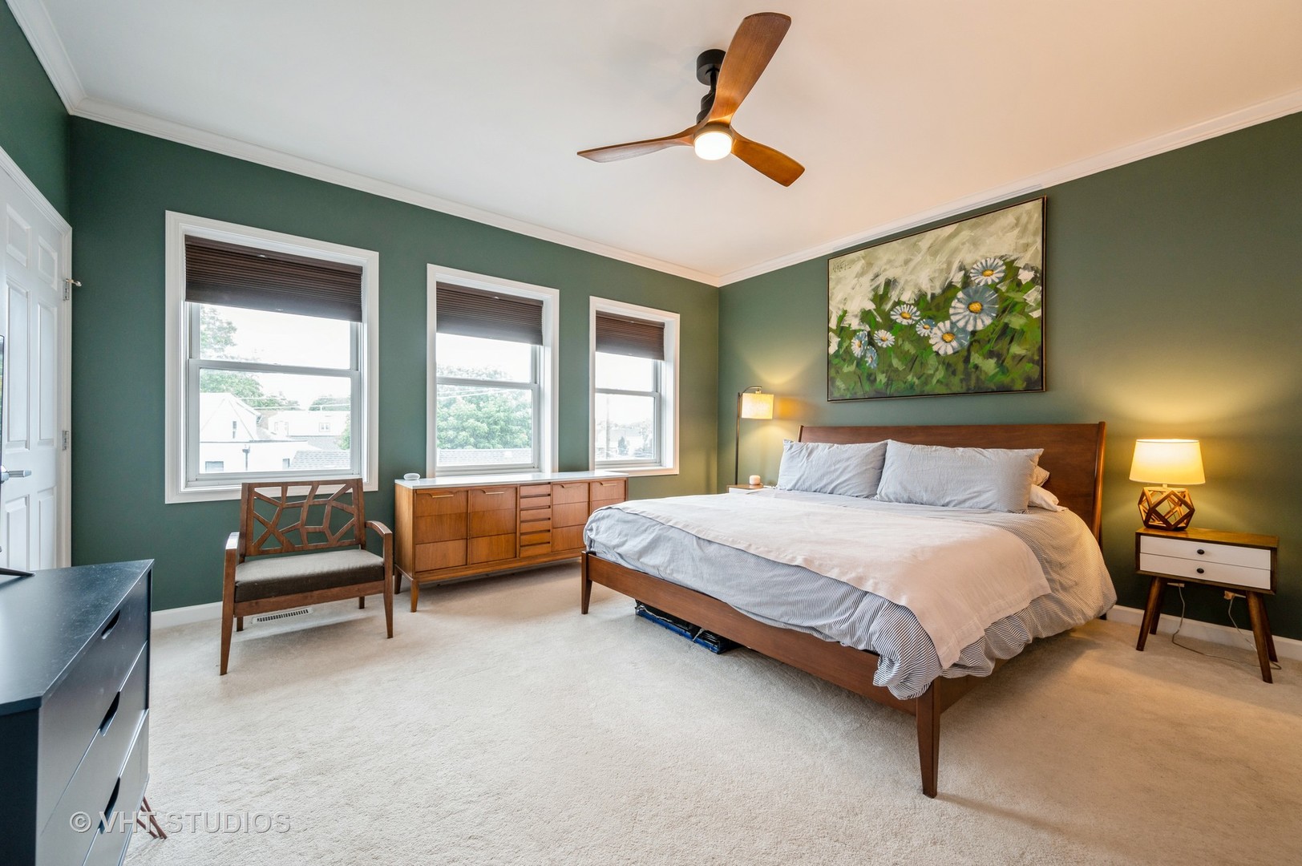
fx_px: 506
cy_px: 433
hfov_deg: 104.3
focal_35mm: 14
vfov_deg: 81.1
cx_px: 651
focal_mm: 14
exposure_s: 1/8
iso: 400
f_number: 8
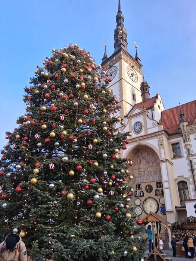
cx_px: 98
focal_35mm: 26
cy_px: 130
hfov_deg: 53.1
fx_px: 196
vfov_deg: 67.3
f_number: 1.8
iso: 25
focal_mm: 3.98
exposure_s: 1/135
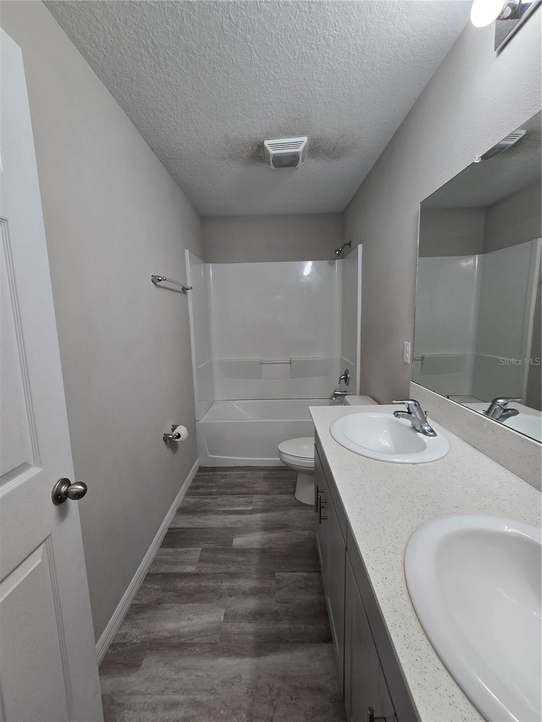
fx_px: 271
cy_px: 361
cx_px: 271
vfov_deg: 106.2
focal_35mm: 13
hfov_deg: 89.9
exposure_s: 1/60
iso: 100
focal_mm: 2.2
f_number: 2.2
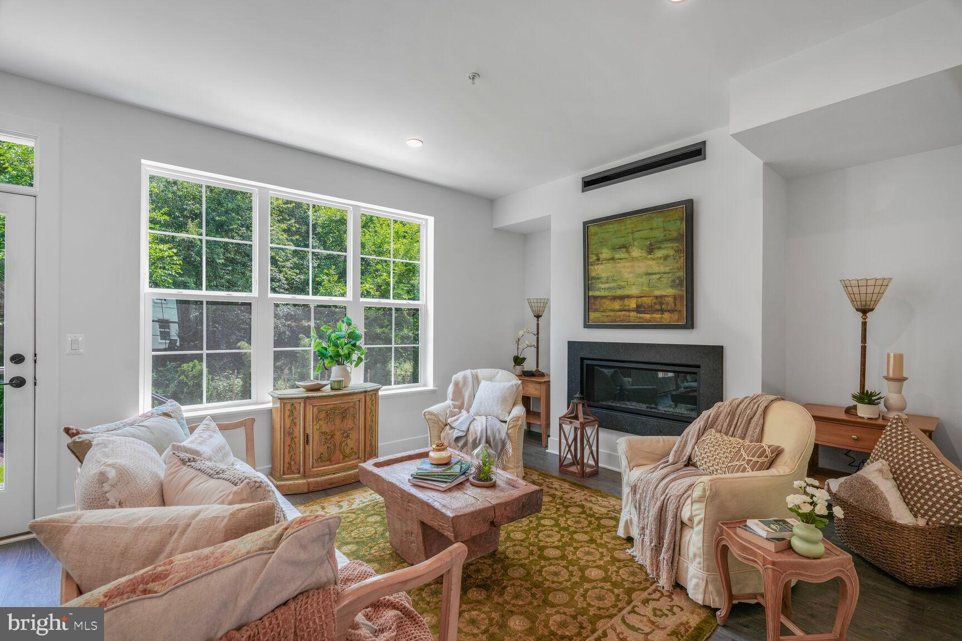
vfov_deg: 72.1
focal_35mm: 16
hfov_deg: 95.0
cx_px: 481
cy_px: 320
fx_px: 441
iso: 200
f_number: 8
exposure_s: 1/25
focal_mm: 16.5
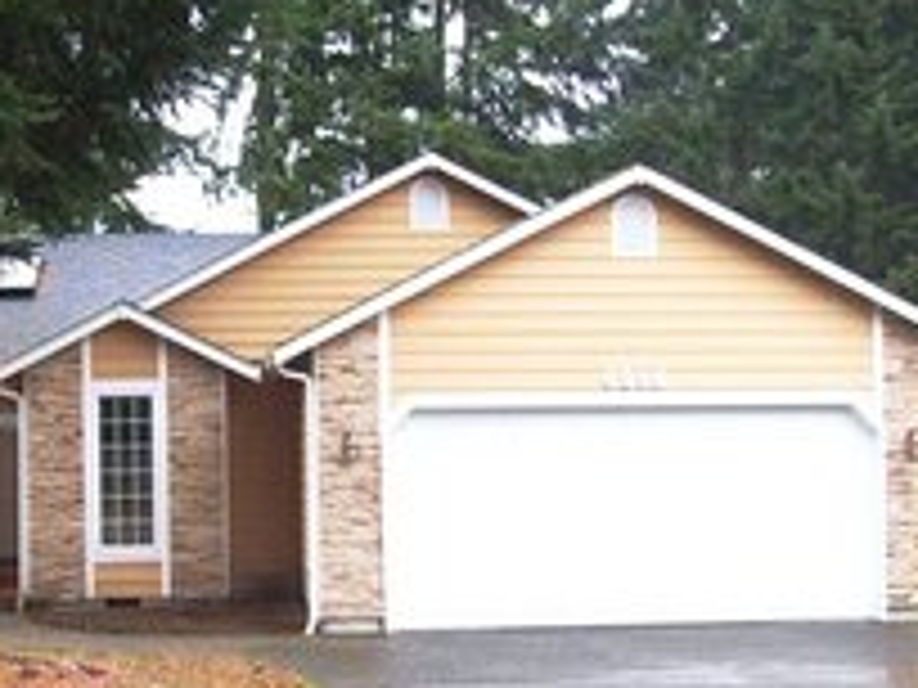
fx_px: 1618
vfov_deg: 23.8
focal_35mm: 61
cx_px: 292
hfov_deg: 31.4
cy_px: 490
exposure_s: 1/139
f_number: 2.7
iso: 200
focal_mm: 6
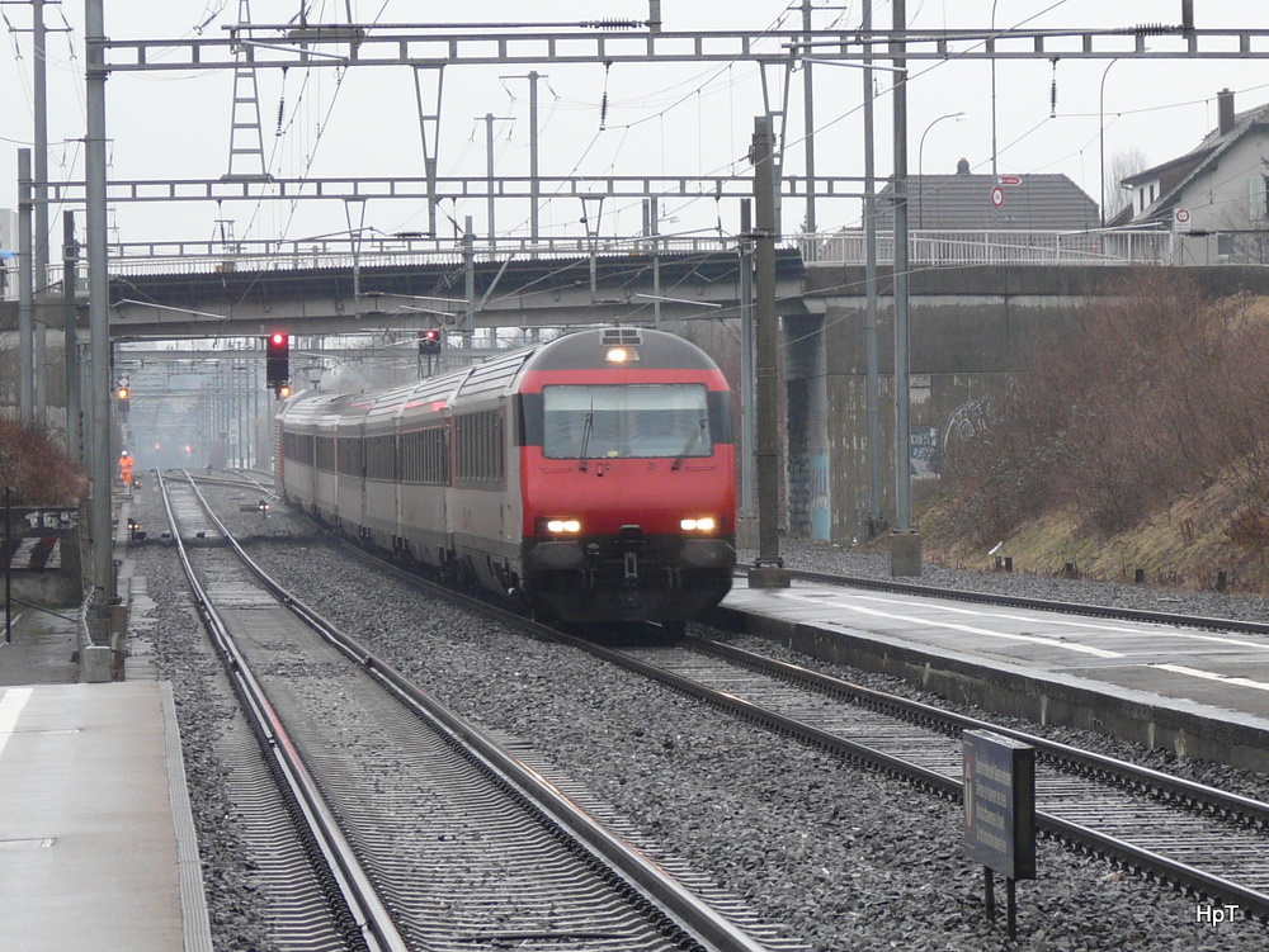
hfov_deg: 15.0
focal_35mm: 131
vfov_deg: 11.3
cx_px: 634
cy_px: 476
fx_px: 4805
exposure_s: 1/80
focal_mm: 21.6
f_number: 3.6
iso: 100
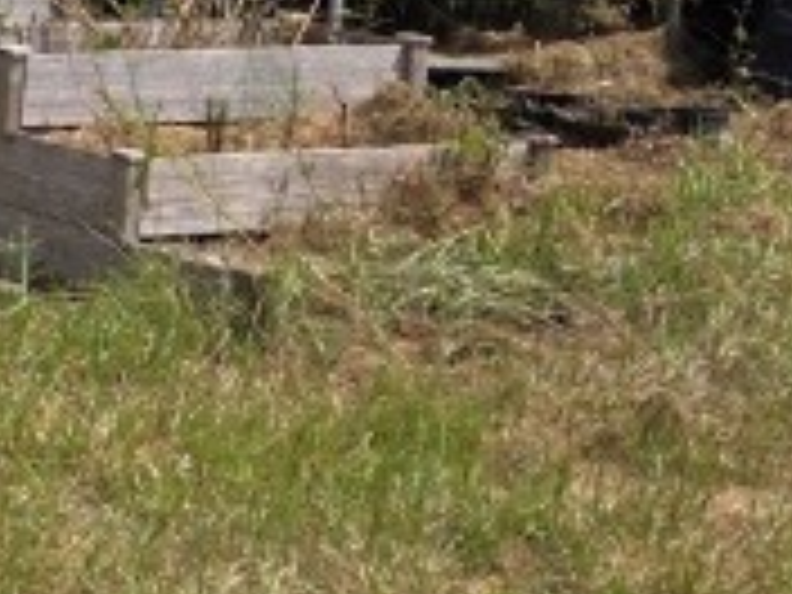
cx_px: -1246
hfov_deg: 11.5
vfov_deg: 10.9
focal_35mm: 134
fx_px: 3066
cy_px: -126
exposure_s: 1/1235
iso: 25
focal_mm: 5.4
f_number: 1.8
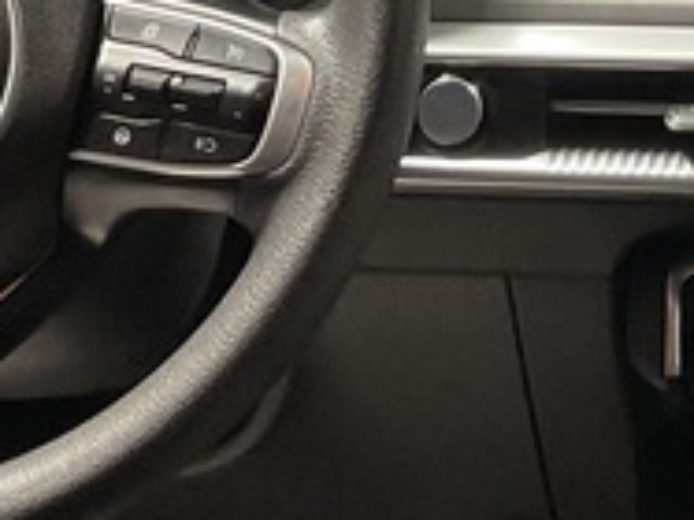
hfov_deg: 12.9
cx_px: 861
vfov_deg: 9.5
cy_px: -420
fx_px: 2985
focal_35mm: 149
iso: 100
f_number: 1.8
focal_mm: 3
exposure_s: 1/60
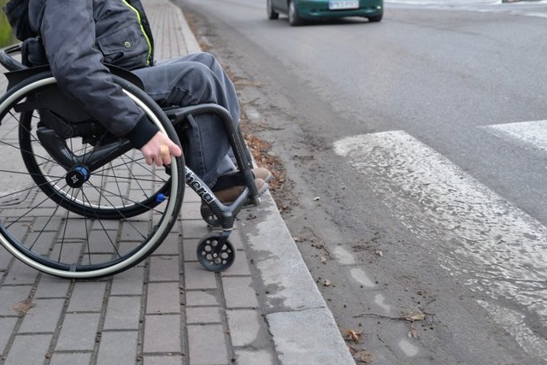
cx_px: 210
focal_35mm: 45
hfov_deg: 43.3
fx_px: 684
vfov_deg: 29.7
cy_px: 125
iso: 320
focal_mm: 32
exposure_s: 1/80
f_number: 4.5
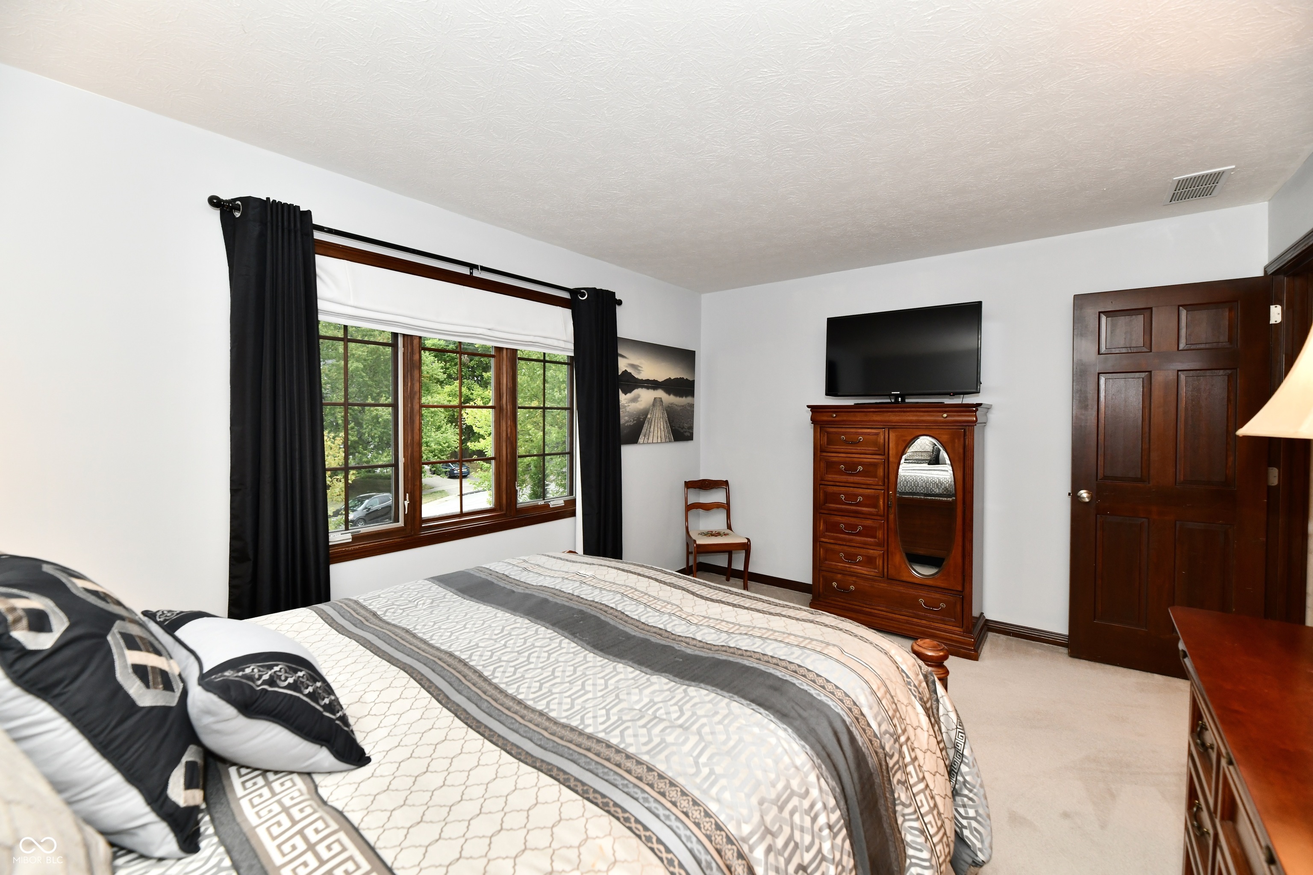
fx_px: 511
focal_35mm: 14
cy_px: 438
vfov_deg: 81.2
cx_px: 656
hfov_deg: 104.3
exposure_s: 1/60
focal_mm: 14
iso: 640
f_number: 6.3
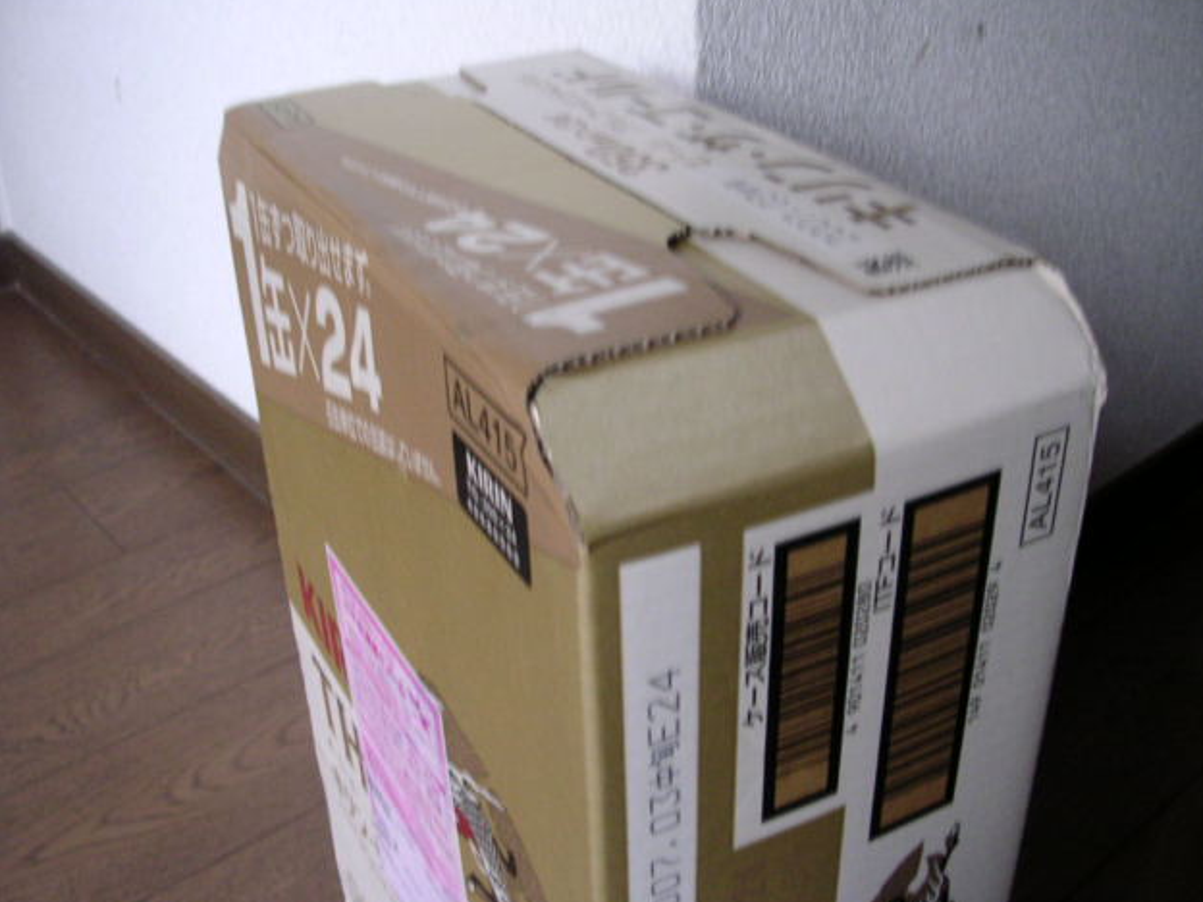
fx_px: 1355
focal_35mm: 39
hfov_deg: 47.9
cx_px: 615
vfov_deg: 36.8
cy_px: 453
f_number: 2.8
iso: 275
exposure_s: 1/3.7
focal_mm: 5.8
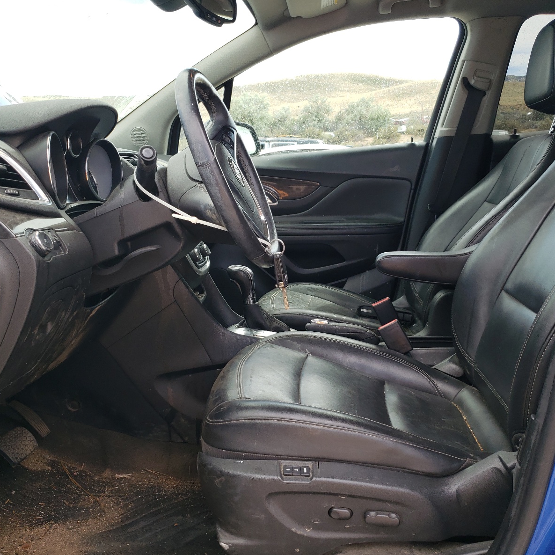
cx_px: 270
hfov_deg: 52.5
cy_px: 279
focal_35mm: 31
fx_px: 562
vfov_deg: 52.5
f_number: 1.5
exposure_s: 1/400
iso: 50
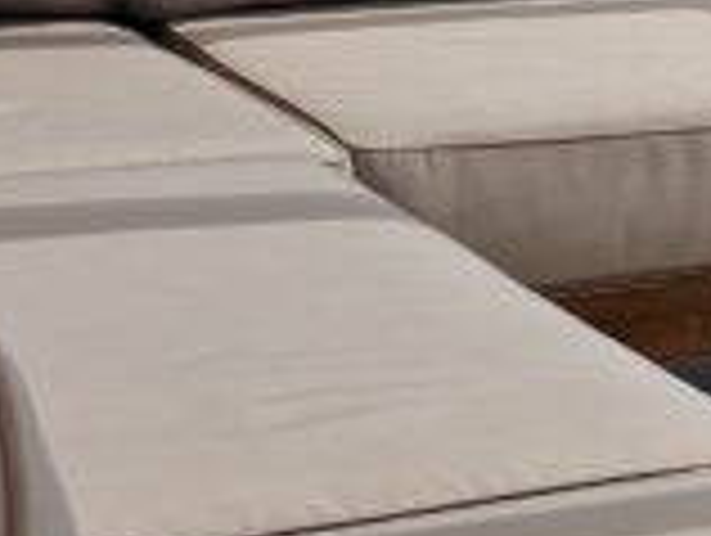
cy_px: 23
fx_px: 3065
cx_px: 1818
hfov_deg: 10.8
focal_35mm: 149
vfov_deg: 9.9
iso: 10
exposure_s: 1/1376
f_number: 1.7
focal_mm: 6.3
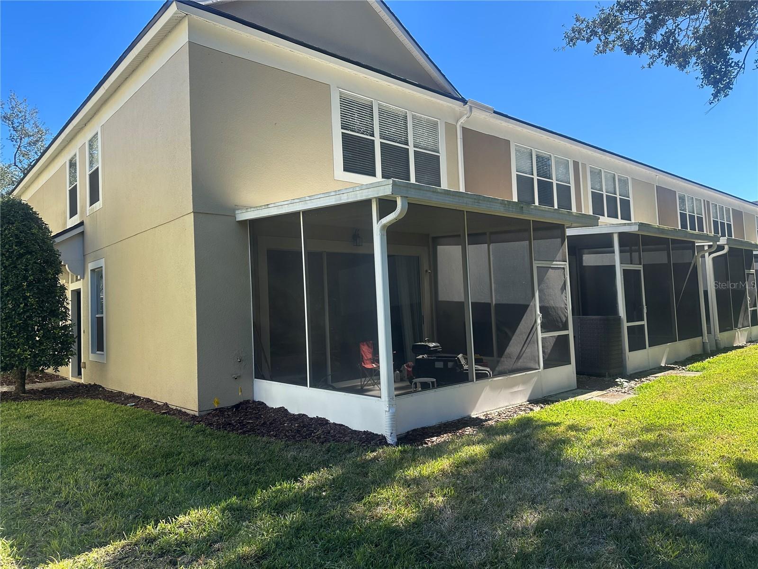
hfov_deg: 71.6
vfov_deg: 56.8
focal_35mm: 24
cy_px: 284
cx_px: 379
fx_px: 526
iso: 80
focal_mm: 6.86
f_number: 1.78
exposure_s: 1/1453
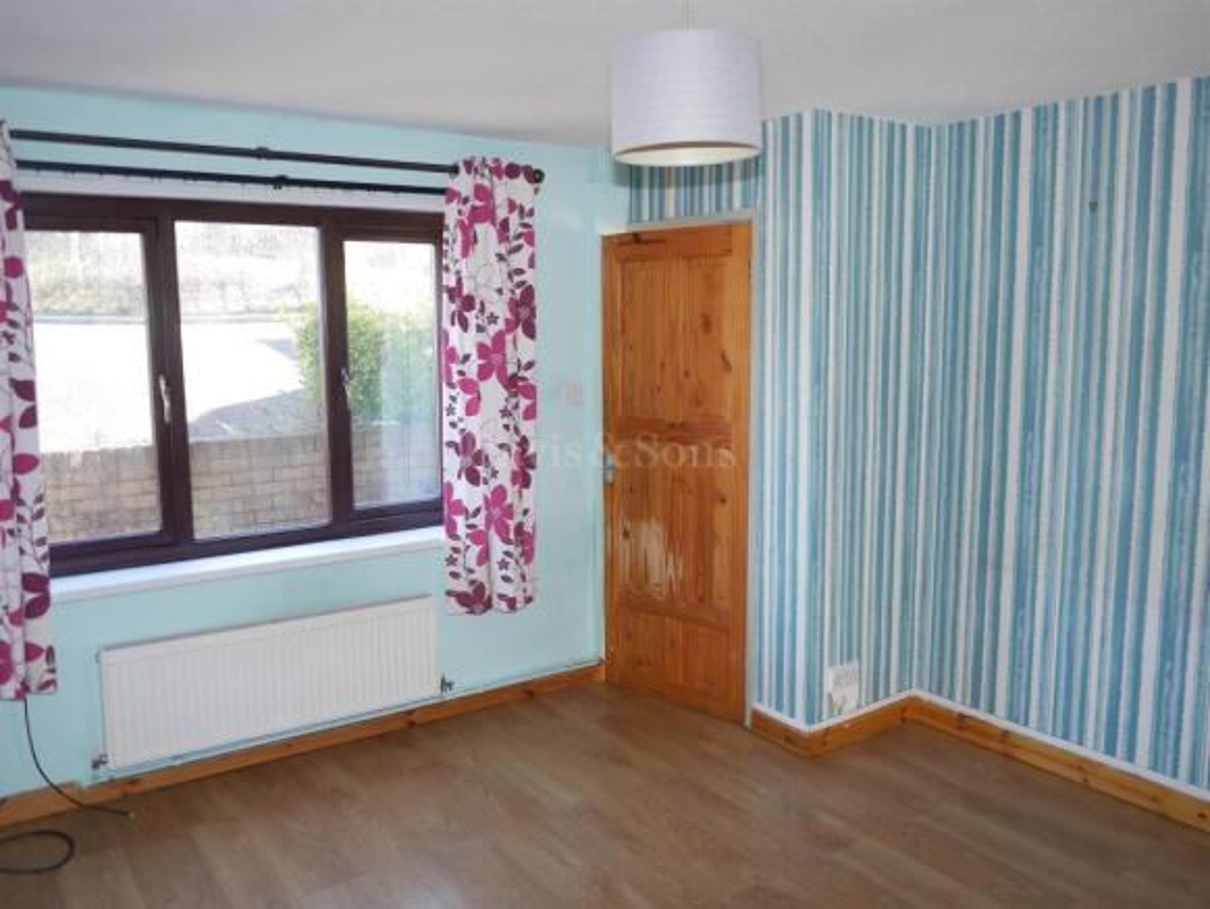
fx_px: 979
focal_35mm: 28
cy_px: 454
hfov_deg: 63.4
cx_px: 605
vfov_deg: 49.8
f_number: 2.5
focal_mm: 14
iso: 200
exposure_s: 1/60
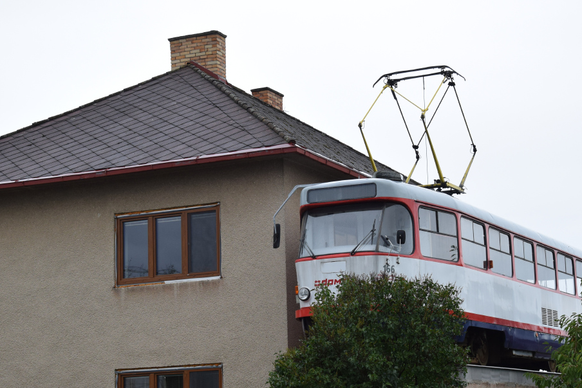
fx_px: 1326
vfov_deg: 16.6
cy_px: 235
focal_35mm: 82
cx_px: 345
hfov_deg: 24.7
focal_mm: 38
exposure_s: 1/320
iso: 400
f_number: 6.3
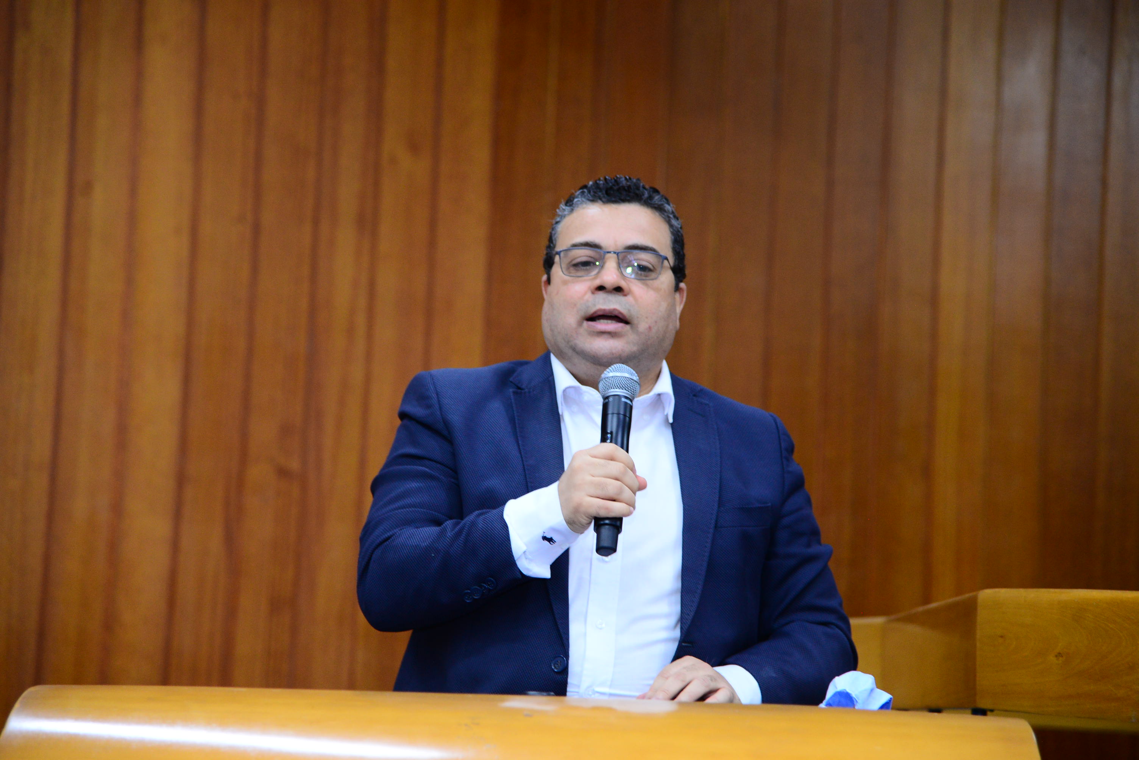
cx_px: 570
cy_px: 380
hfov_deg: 17.1
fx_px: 3798
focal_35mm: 120
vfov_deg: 11.4
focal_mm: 120
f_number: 4
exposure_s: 1/60
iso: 1600
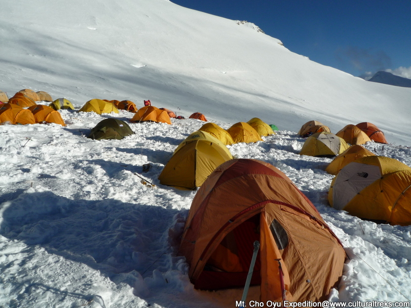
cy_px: 151
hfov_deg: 65.3
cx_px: 199
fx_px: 321
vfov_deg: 51.4
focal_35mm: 27
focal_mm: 4.4
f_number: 5.6
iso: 100
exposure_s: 1/800
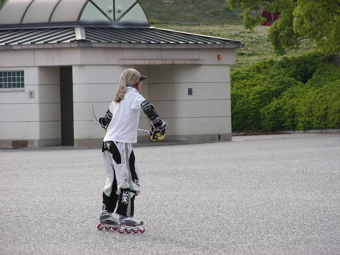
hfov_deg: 7.4
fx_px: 2642
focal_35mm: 269
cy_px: 128
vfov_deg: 5.5
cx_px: 170
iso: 50
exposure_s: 1/220
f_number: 4
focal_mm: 44.8
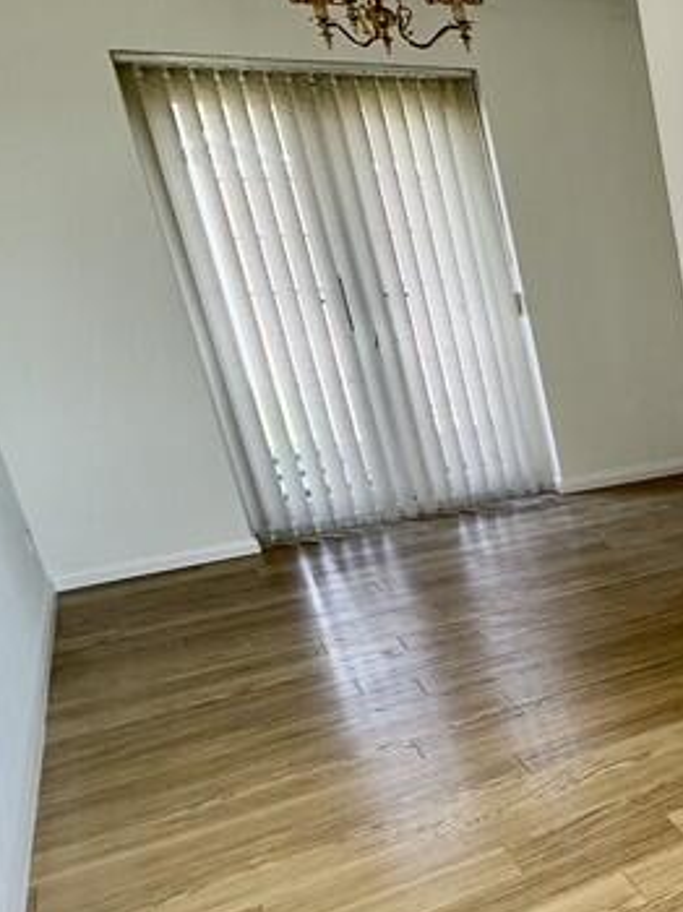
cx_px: 1189
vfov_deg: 45.6
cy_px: 529
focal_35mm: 41
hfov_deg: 22.7
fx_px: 1080
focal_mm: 2.22
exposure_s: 1/128
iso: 40
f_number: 2.2
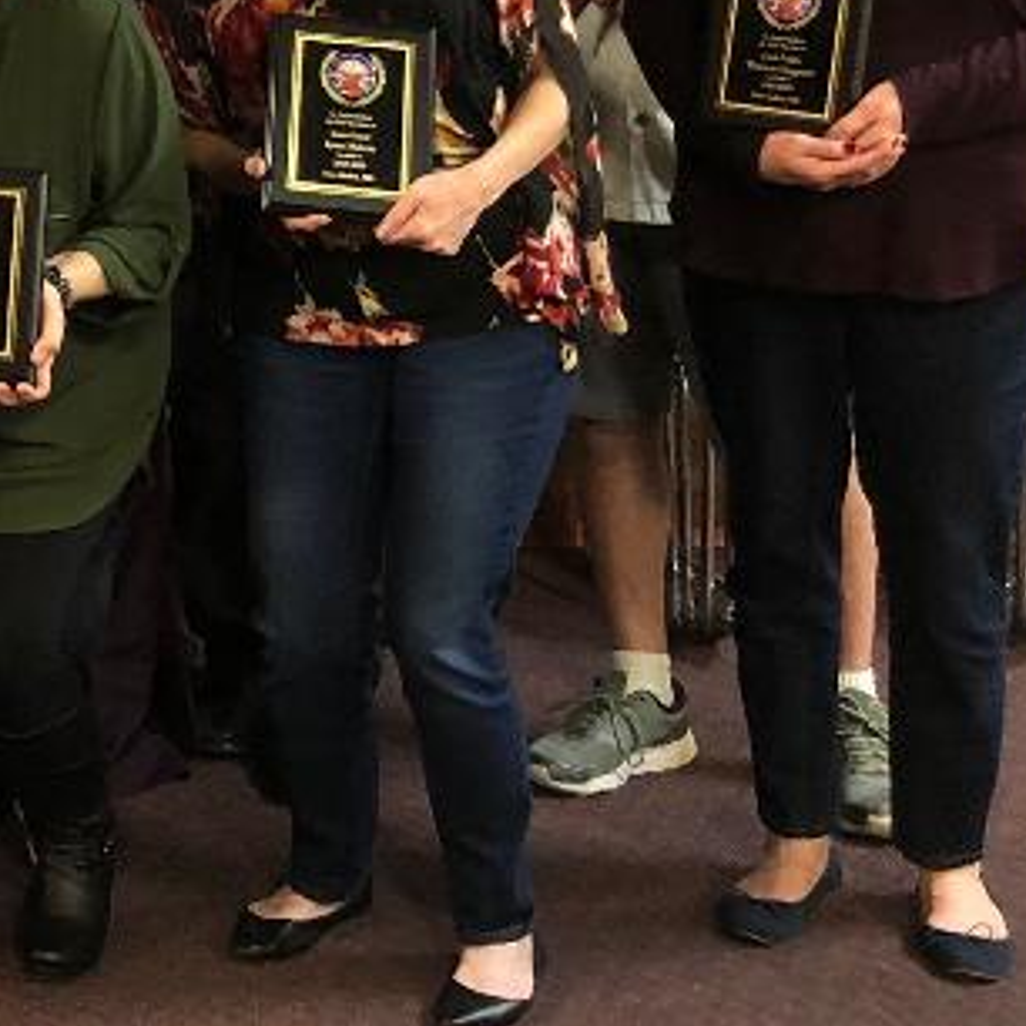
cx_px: -258
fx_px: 2716
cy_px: -74
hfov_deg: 19.9
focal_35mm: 81
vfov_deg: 20.5
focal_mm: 3.99
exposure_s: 1/8
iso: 100
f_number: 1.8
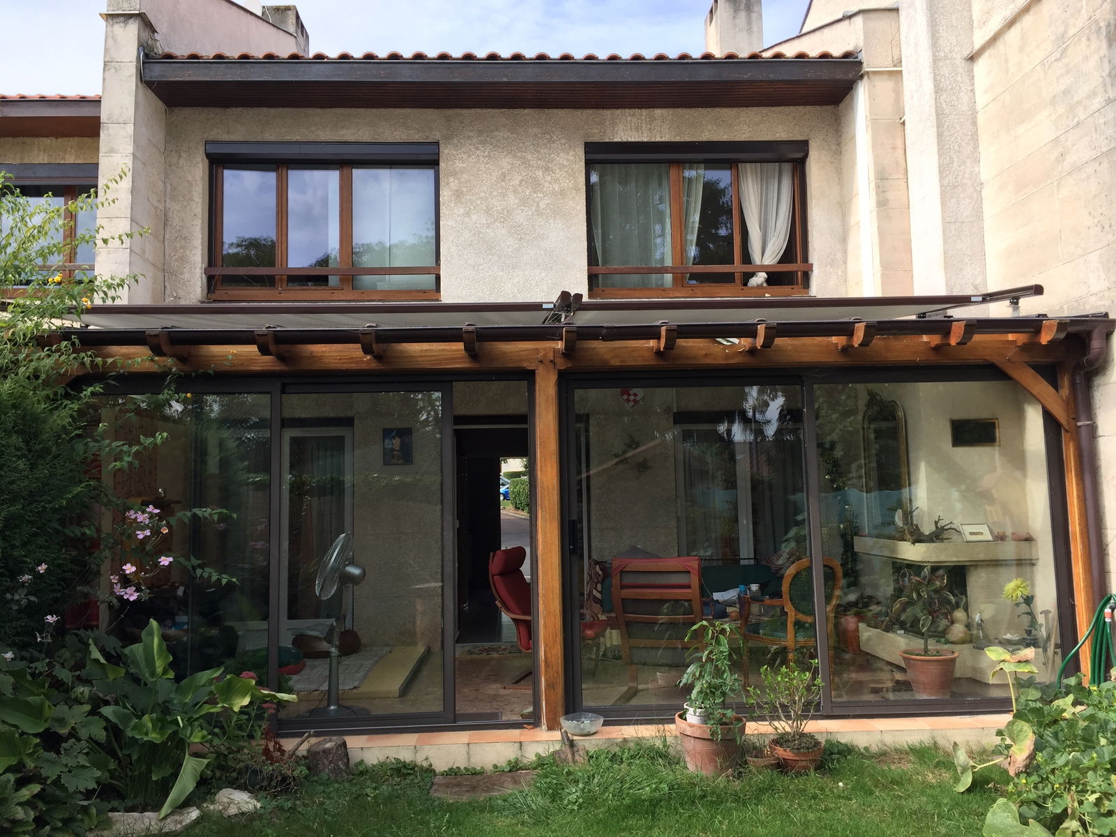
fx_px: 935
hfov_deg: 61.7
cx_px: 558
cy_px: 418
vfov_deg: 48.2
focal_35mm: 29
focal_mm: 4.15
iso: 32
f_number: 2.2
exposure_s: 1/807
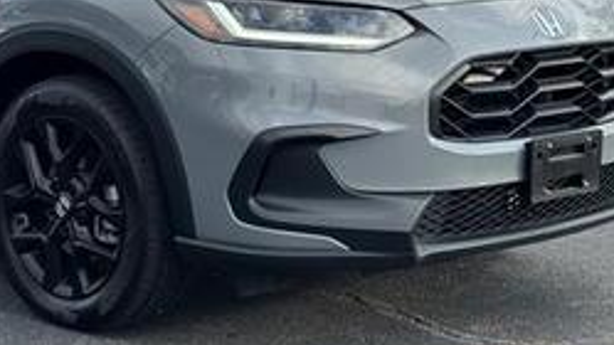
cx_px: 99
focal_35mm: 106
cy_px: 52
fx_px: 1726
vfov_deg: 11.4
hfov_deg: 19.9
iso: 64
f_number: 1.78
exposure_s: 1/1724
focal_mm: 6.76
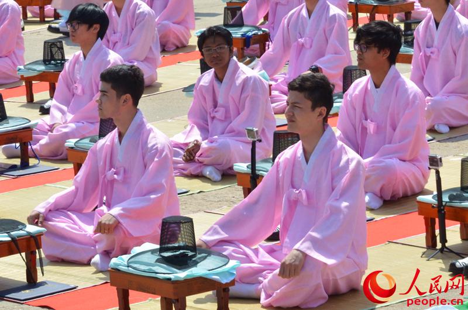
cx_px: 234
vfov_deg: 12.6
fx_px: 1401
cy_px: 155
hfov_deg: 19.0
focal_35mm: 108
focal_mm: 72
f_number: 14
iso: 100
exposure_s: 1/80
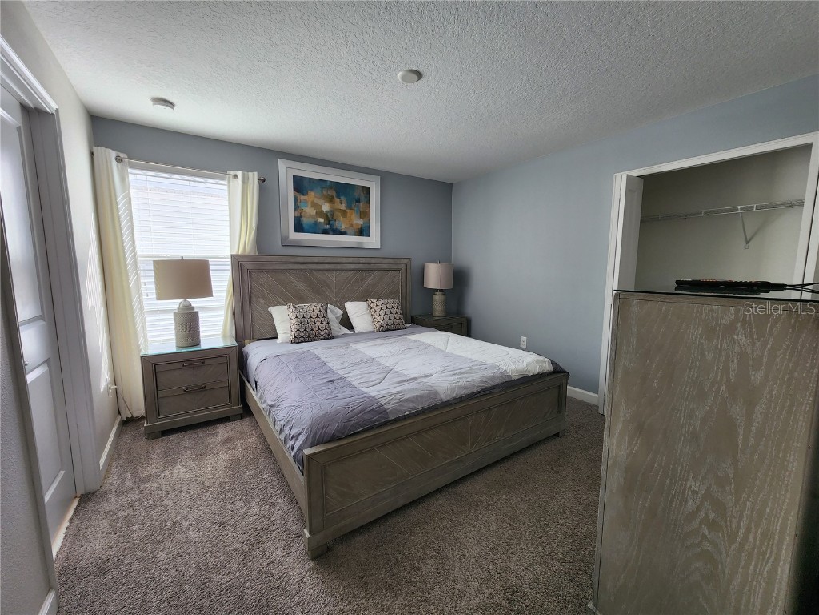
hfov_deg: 106.2
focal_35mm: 13
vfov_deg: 89.9
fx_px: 308
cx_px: 410
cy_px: 308
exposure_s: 1/60
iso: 64
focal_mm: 2.2
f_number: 2.2
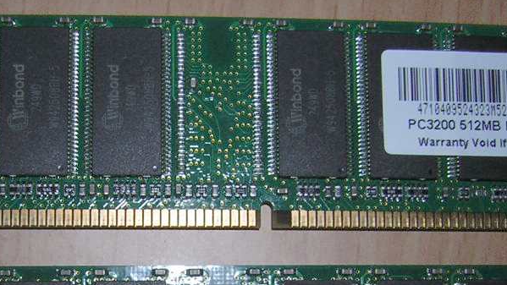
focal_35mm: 67
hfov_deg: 31.4
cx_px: 212
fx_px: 901
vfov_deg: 17.6
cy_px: 288
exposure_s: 1/60.1
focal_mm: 4.7
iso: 50
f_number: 5.2
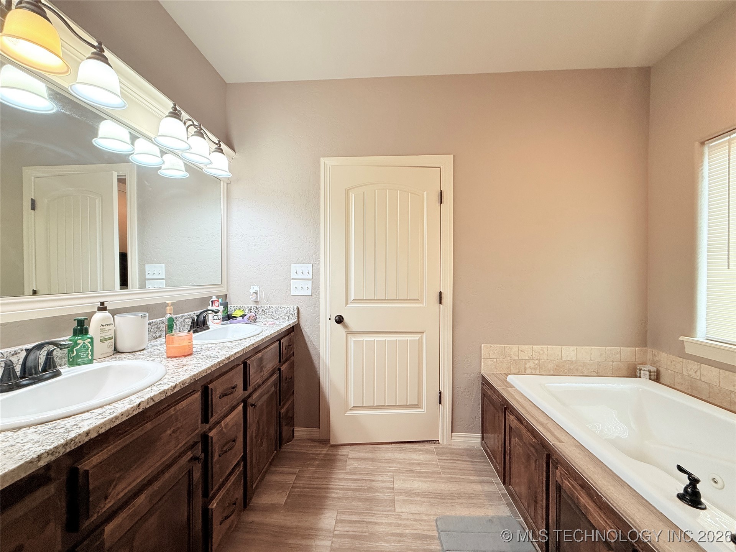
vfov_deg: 85.7
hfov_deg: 102.1
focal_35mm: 14
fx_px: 298
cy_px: 276
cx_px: 368
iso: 160
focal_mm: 2.22
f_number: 2.2
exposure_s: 1/120
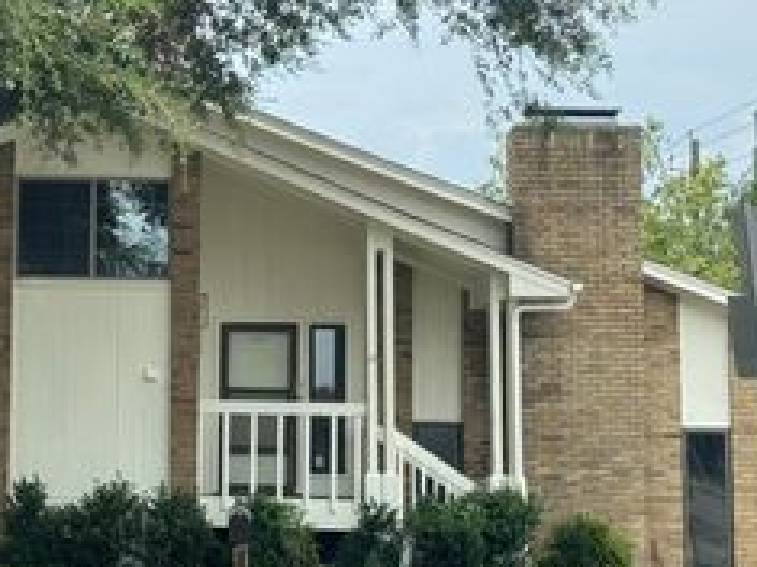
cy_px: 188
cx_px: 135
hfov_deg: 19.1
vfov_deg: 14.5
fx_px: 2229
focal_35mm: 102
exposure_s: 1/1869
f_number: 1.78
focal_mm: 6.76
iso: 64
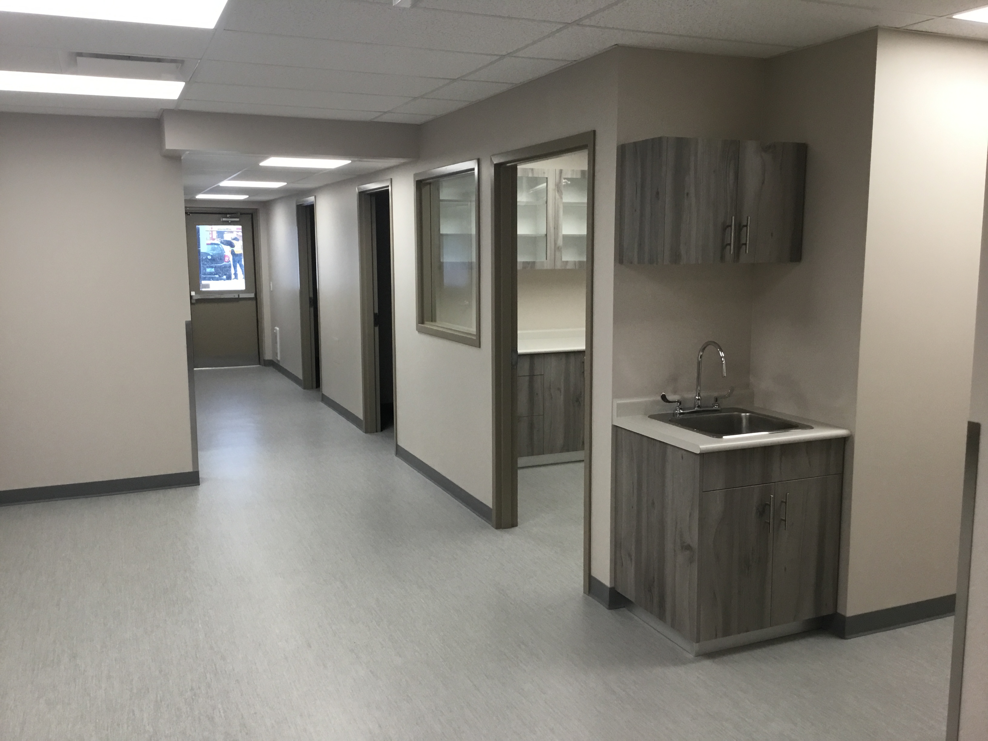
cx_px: 494
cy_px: 370
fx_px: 885
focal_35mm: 31
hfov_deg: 58.4
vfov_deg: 45.4
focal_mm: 3.3
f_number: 2.4
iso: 40
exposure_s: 1/30
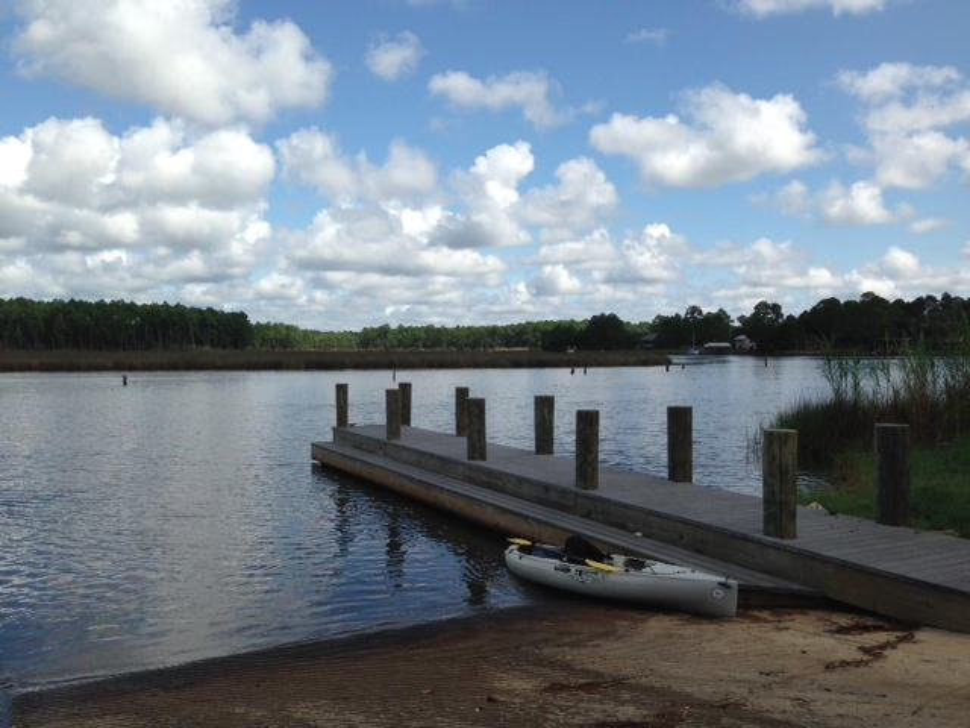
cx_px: 485
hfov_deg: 55.4
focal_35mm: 33
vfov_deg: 42.9
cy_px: 364
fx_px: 925
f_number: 2.4
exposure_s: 1/2262
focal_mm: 4.12
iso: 50
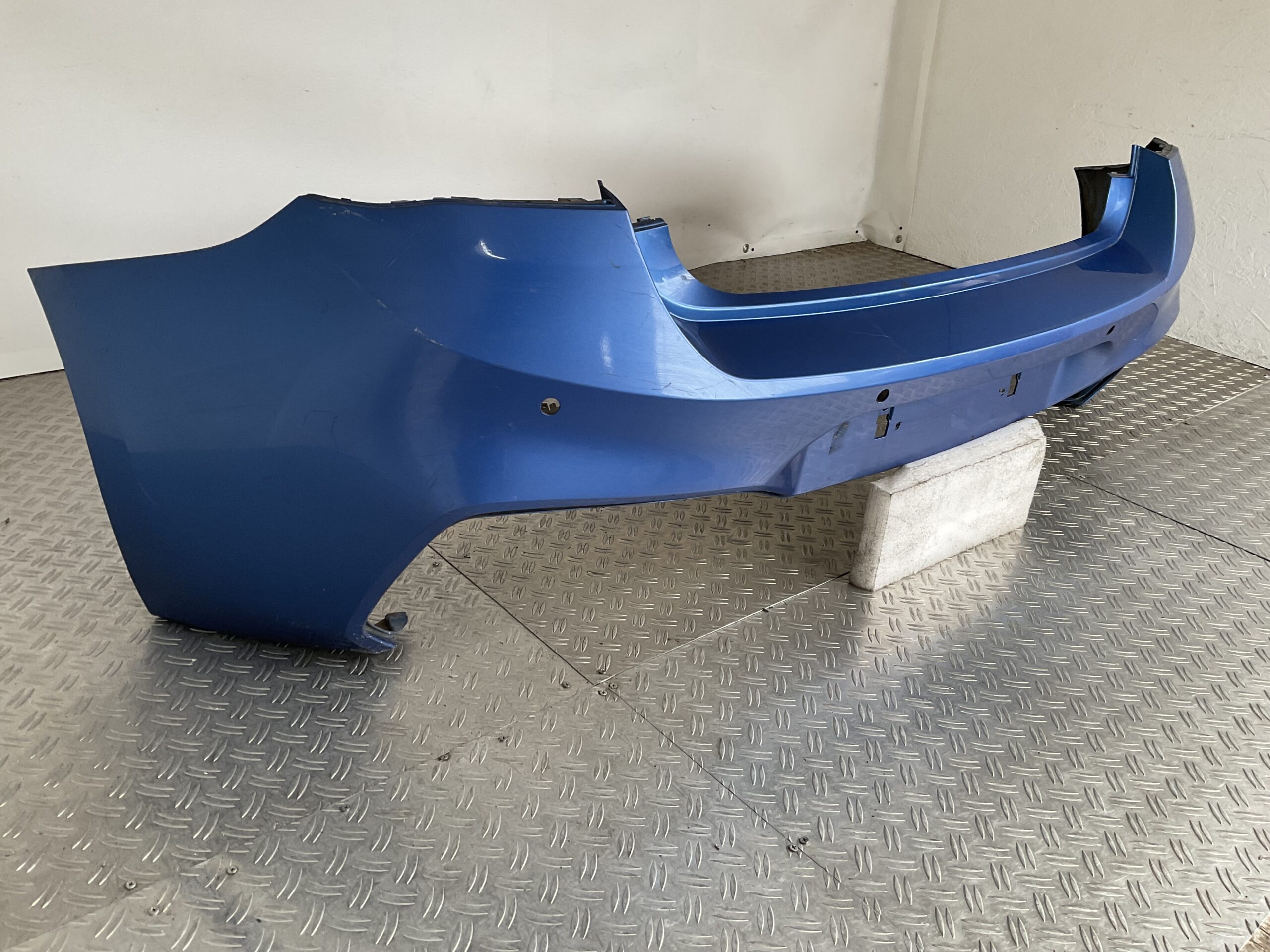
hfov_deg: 61.7
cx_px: 635
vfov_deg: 48.2
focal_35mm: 29
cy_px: 476
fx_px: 1064
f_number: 1.8
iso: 40
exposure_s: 1/60
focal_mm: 3
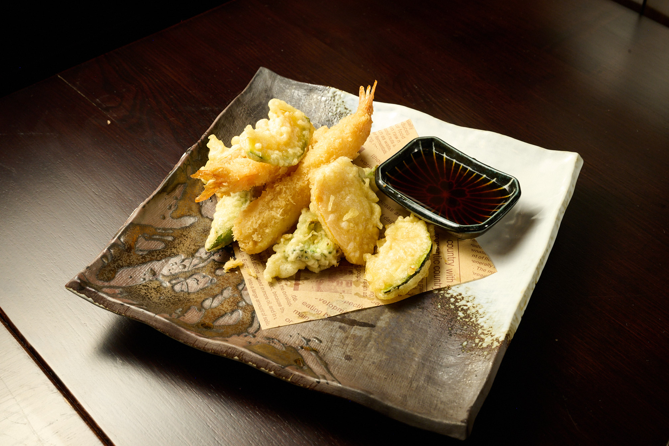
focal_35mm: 52
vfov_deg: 26.0
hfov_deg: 38.2
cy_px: 225
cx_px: 330
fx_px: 966
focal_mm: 51
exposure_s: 1/15
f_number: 13
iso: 1250
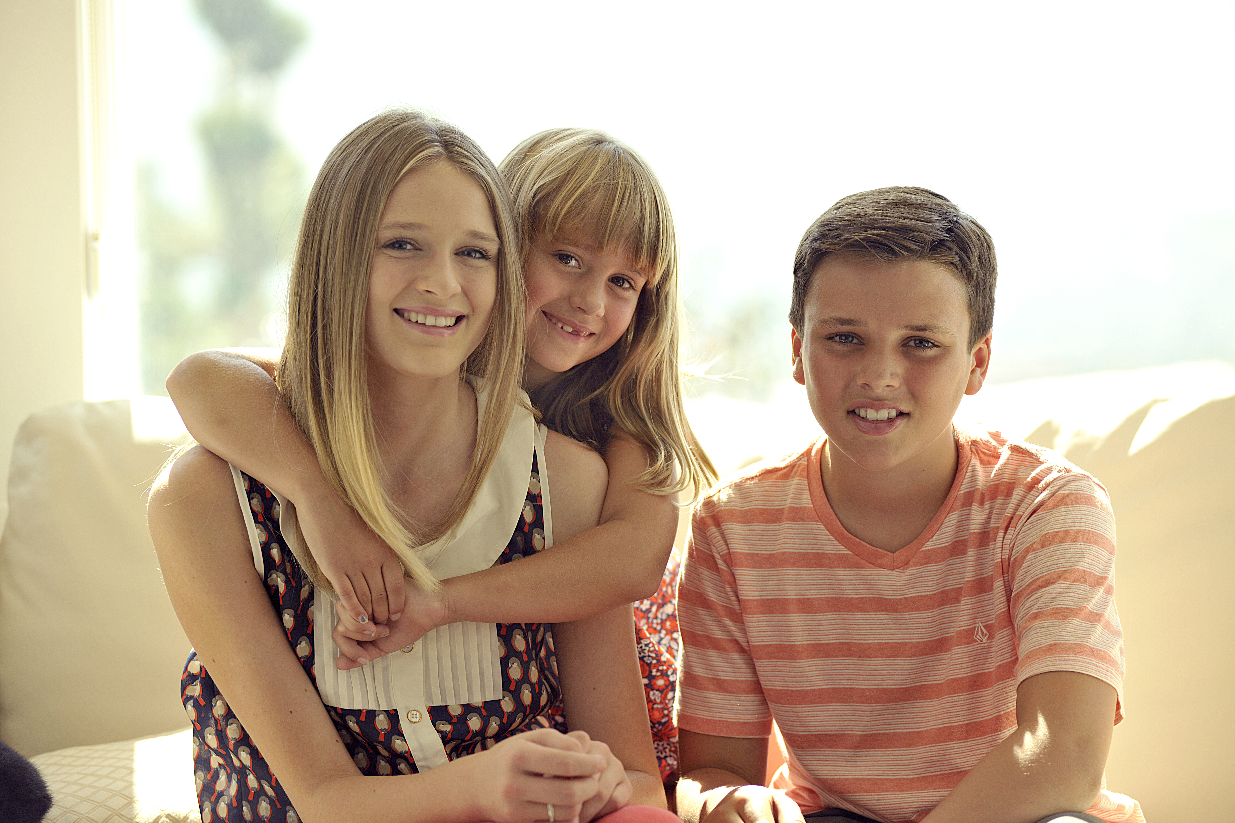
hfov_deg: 19.5
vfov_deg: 13.0
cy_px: 412
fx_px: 3602
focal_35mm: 105
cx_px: 618
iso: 400
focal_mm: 105
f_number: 4
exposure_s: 1/500
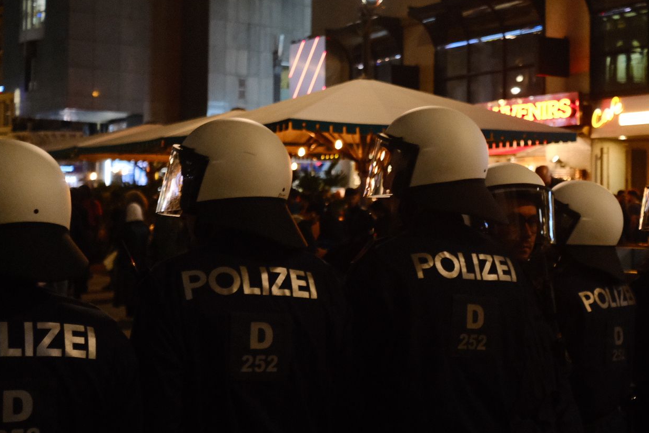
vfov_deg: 23.0
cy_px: 187
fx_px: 1064
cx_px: 423
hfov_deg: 33.7
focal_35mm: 59
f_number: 2.8
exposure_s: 1/60
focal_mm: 27
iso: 3200
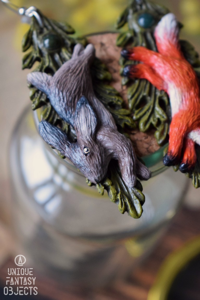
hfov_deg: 16.6
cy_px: 150
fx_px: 687
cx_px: 100
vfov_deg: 24.6
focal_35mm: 82
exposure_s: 1/60
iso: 3600
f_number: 5.6
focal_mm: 55
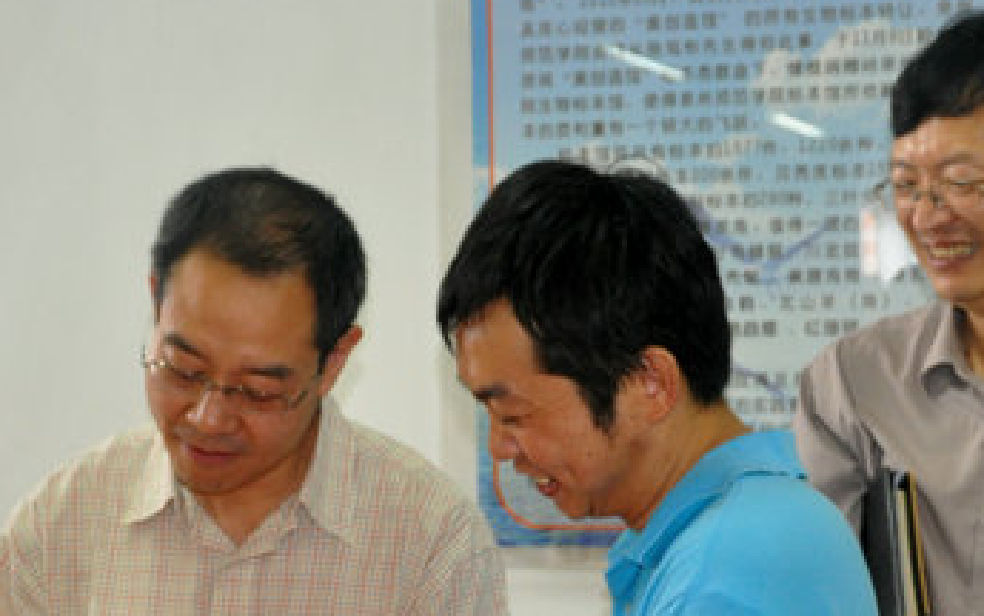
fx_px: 2468
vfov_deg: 14.1
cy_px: 555
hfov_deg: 22.5
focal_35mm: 92
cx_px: 539
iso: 800
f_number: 4
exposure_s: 1/60
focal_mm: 26
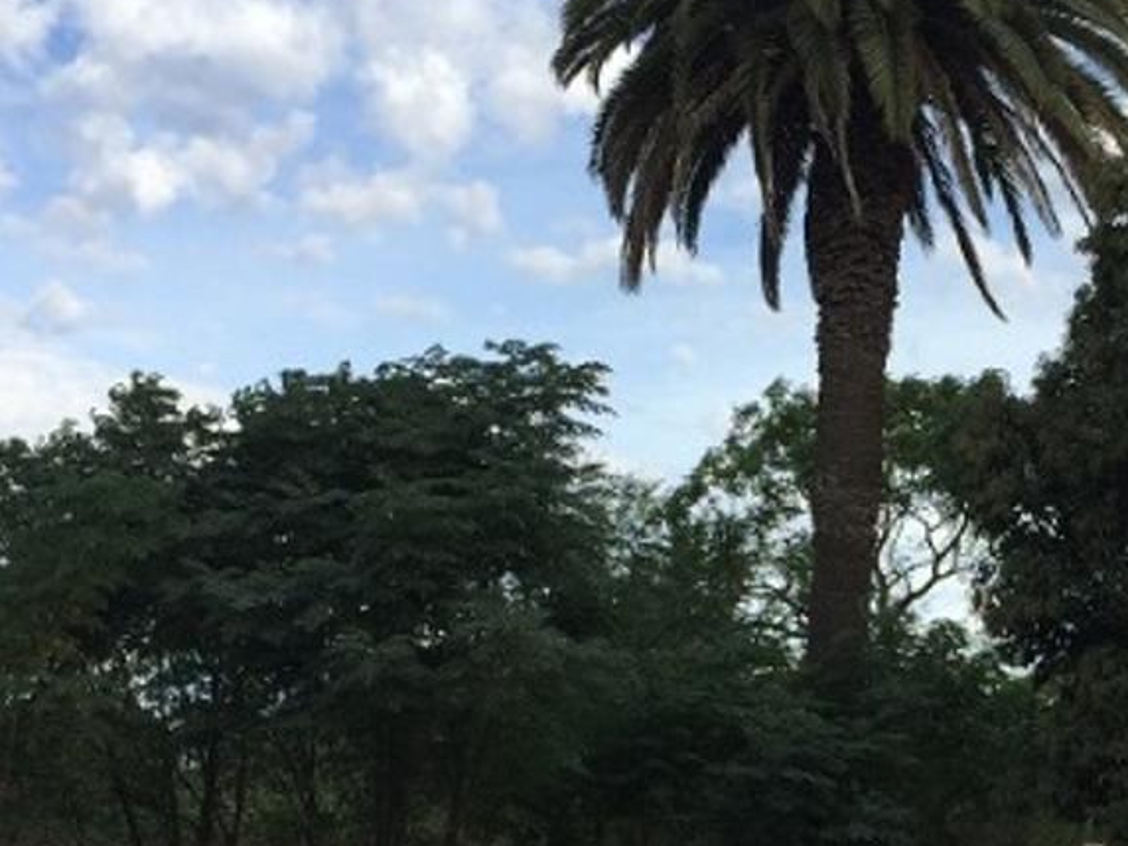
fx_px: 2379
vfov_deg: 19.7
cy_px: 783
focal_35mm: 73
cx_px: 881
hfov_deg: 26.2
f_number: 2.2
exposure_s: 1/1319
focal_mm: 4.15
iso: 32
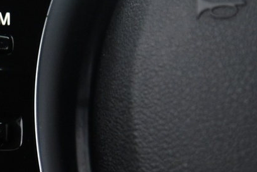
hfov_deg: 4.3
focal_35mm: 476
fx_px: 3398
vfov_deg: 2.9
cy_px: 89
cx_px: -71
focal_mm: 120
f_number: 4
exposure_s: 1/20
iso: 4000
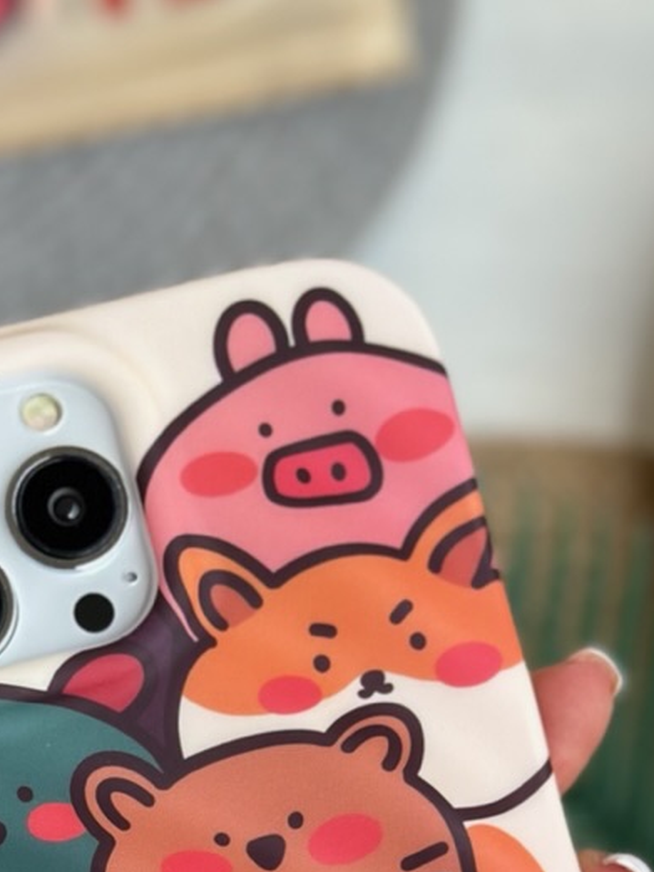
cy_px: 987
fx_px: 2971
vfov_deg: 16.1
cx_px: 204
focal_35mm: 118
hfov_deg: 12.5
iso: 80
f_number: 1.78
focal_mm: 6.86
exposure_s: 1/1289
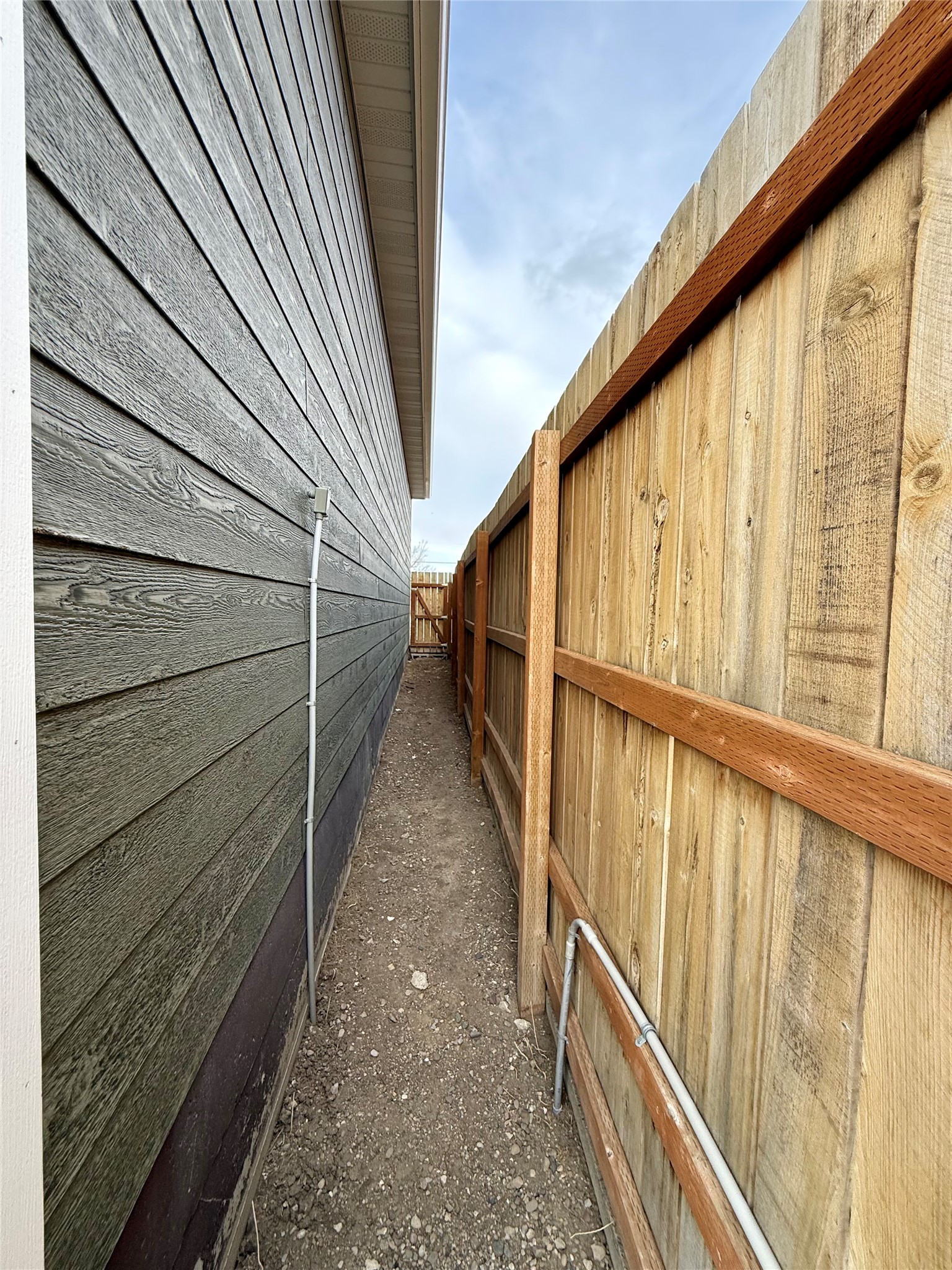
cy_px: 635
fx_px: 513
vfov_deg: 102.1
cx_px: 476
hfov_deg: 85.7
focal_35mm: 14
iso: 64
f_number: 2.2
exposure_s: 1/240
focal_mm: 2.22
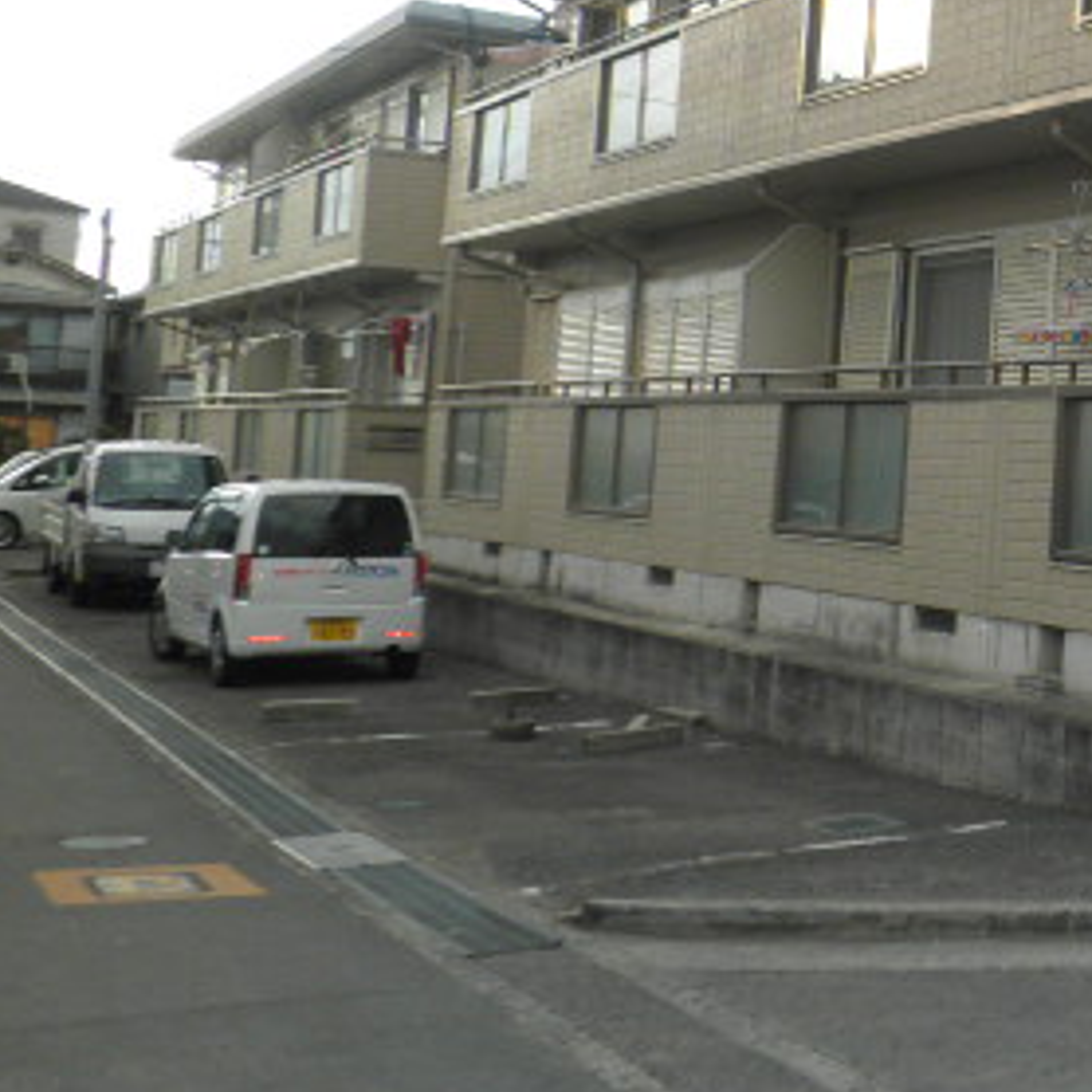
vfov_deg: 31.4
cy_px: 228
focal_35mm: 53
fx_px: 1892
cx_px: 1253
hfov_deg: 28.7
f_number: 2.8
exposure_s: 1/80
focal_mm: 4.7
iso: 64
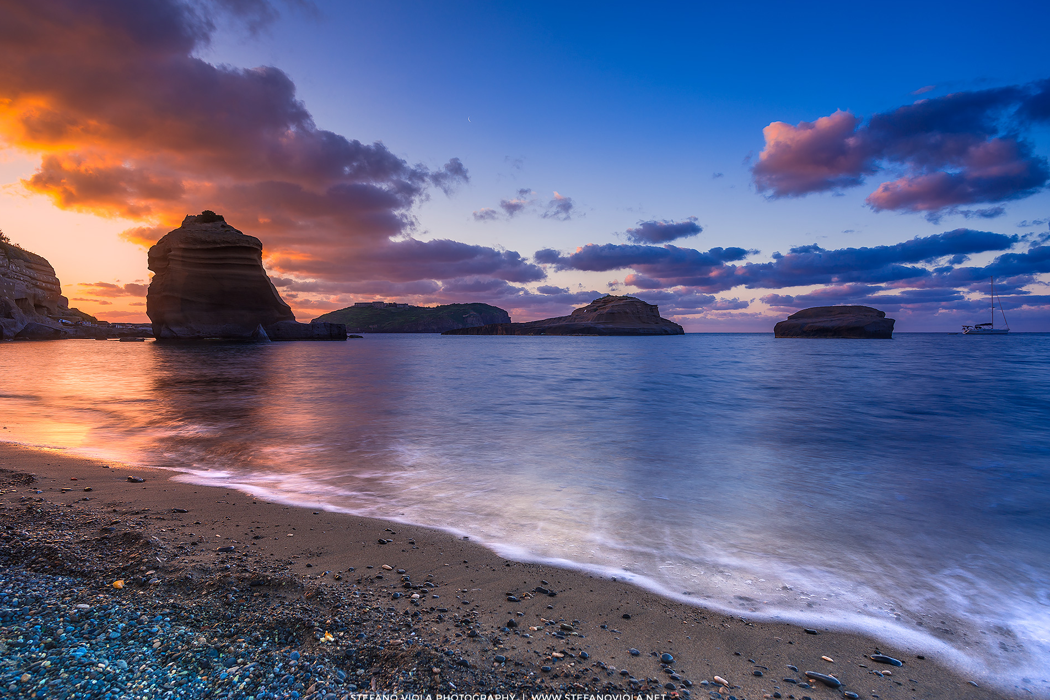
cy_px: 344
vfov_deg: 59.5
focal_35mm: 21
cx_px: 508
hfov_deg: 81.2
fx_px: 613
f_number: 9
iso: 31
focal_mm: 20
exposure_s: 1.3
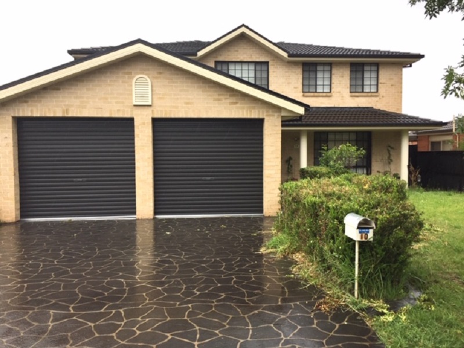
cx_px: 232
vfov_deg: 48.2
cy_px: 174
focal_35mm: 29
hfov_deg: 61.7
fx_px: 389
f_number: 2.2
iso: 32
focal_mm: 4.15
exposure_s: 1/264
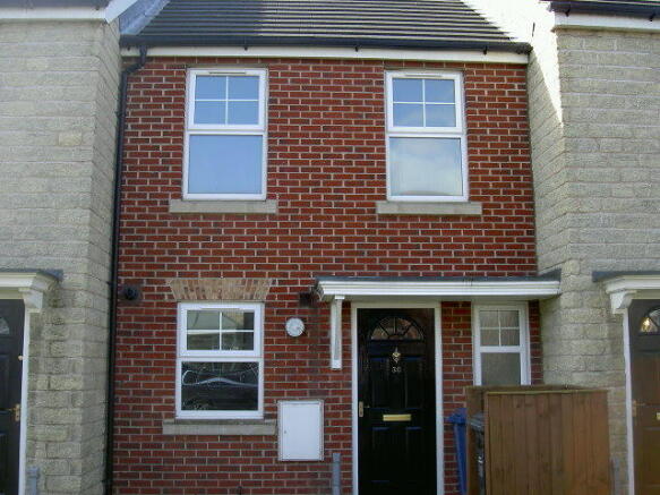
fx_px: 743
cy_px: 248
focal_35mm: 39
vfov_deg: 36.8
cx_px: 330
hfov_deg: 47.9
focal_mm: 8
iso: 100
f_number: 4.7
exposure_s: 1/122
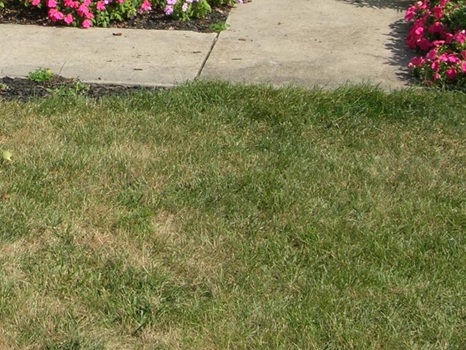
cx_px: -69
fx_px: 1427
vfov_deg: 13.5
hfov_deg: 17.8
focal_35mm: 106
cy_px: -106
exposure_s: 1/592
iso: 64
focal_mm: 7.8
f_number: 4.8
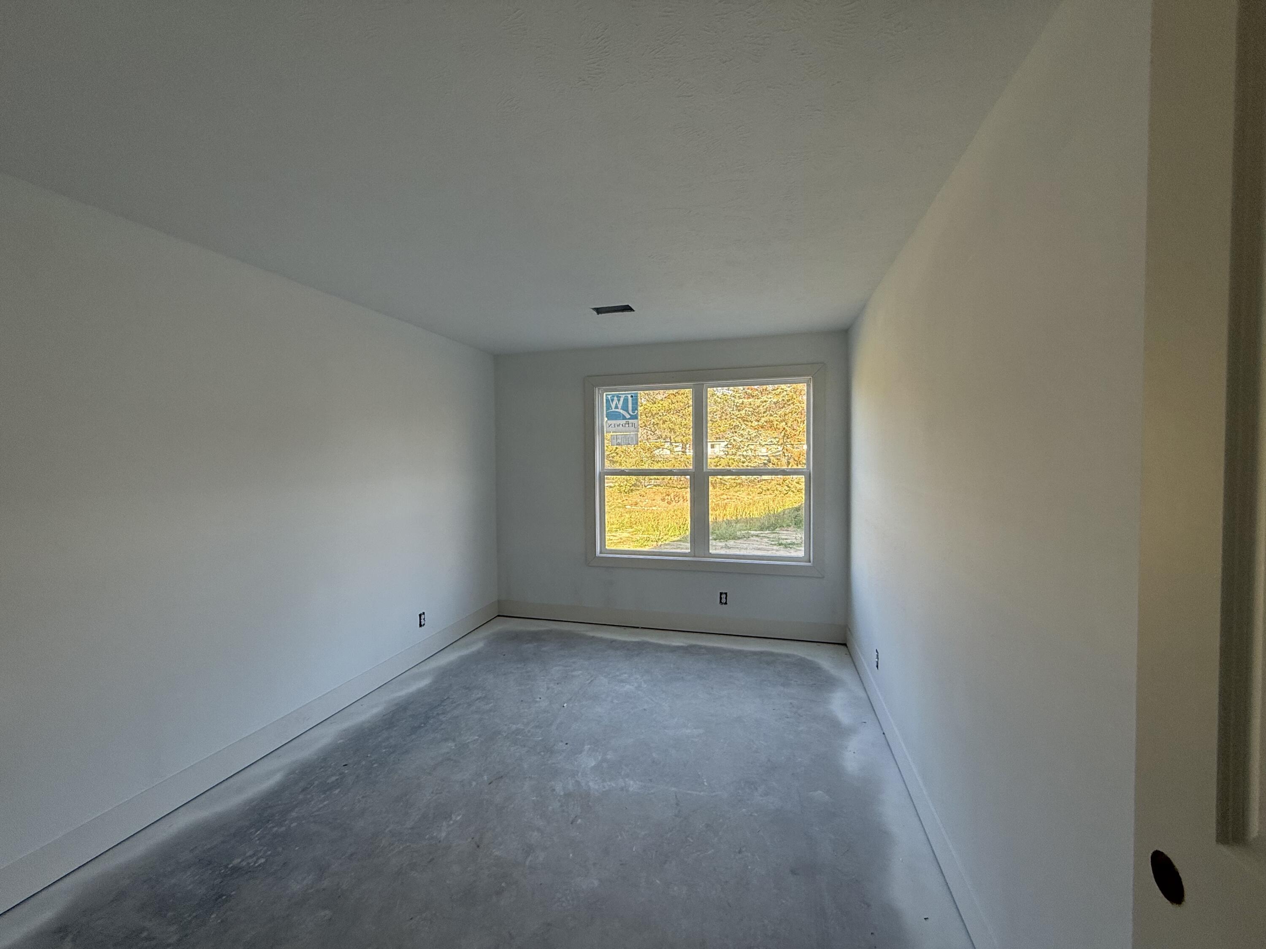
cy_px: 474
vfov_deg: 85.7
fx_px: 512
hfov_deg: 102.1
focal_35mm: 14
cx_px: 633
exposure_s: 1/149
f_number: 2.2
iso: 64
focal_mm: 2.22
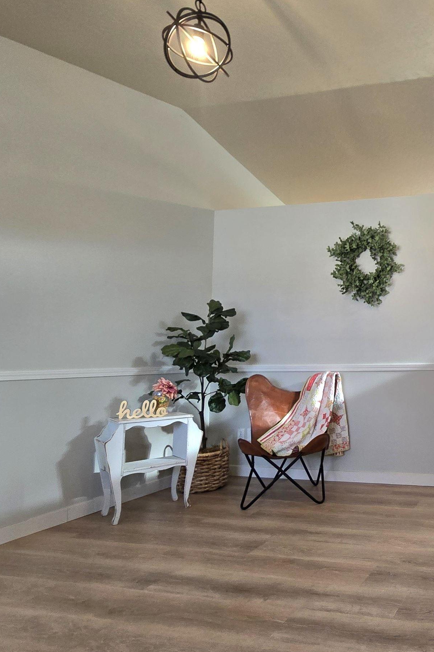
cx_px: 463
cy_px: 322
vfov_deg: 76.1
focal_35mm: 23
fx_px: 416
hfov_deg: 44.1
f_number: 2.2
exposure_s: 1/60.2
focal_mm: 2.2
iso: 125
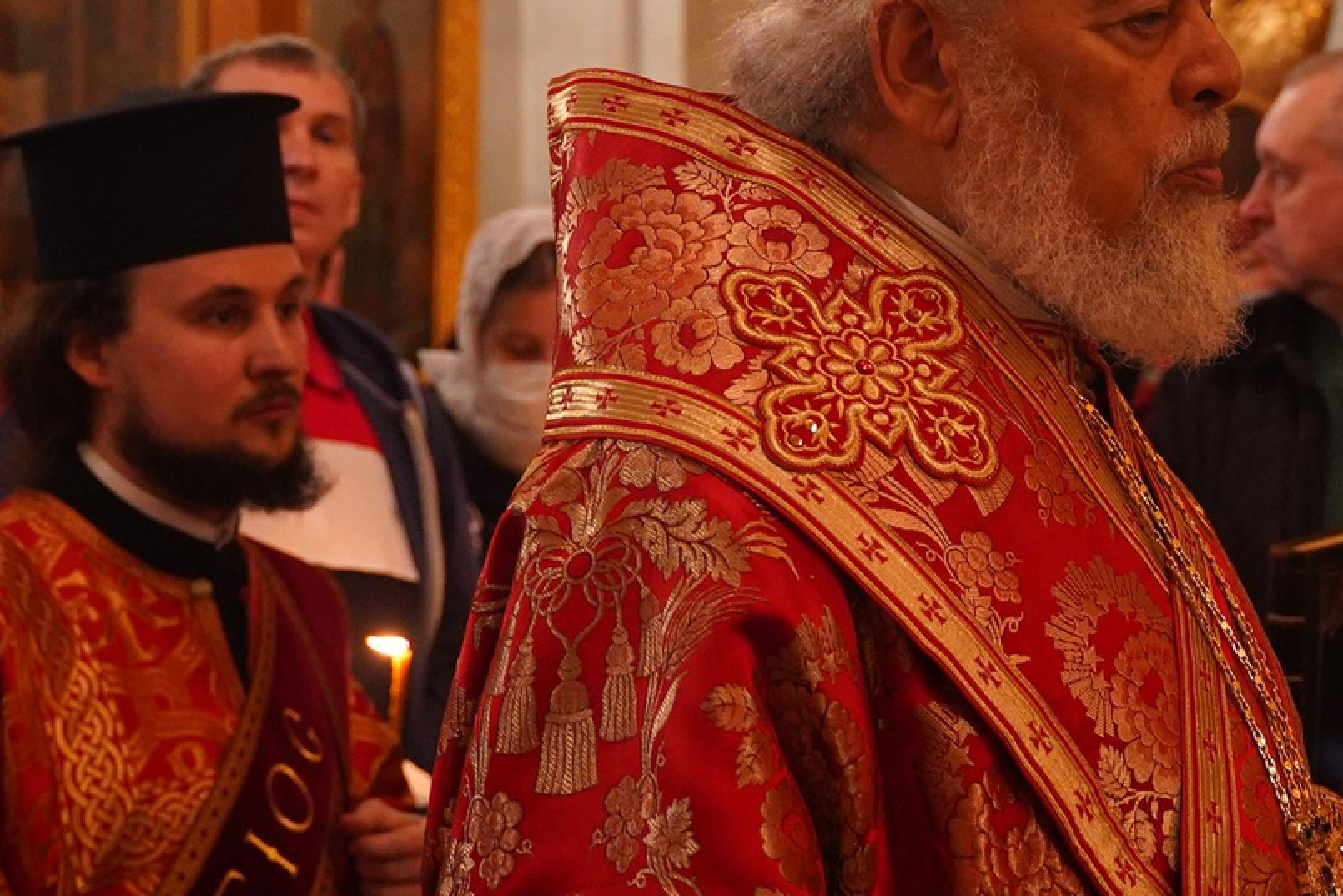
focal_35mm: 89
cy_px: 284
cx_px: 1133
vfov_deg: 15.3
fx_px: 3321
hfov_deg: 22.5
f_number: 2.8
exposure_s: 1/100
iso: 2500
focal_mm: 28
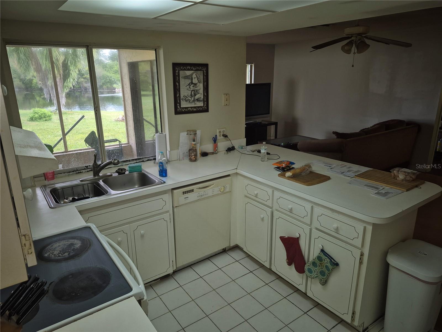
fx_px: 294
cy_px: 166
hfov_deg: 73.9
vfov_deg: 58.9
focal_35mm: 23
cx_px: 221
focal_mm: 5.4
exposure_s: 1/60
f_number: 1.8
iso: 40
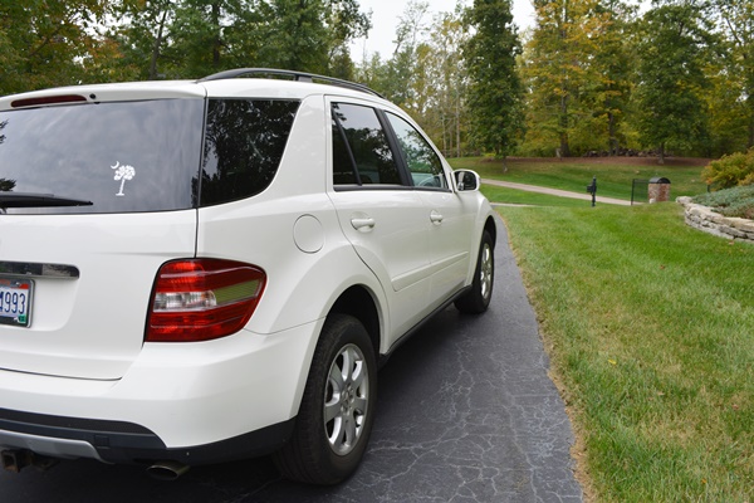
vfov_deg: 43.6
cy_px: 252
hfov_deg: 61.9
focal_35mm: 30
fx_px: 628
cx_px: 377
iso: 200
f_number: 8
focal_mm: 20
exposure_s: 1/250
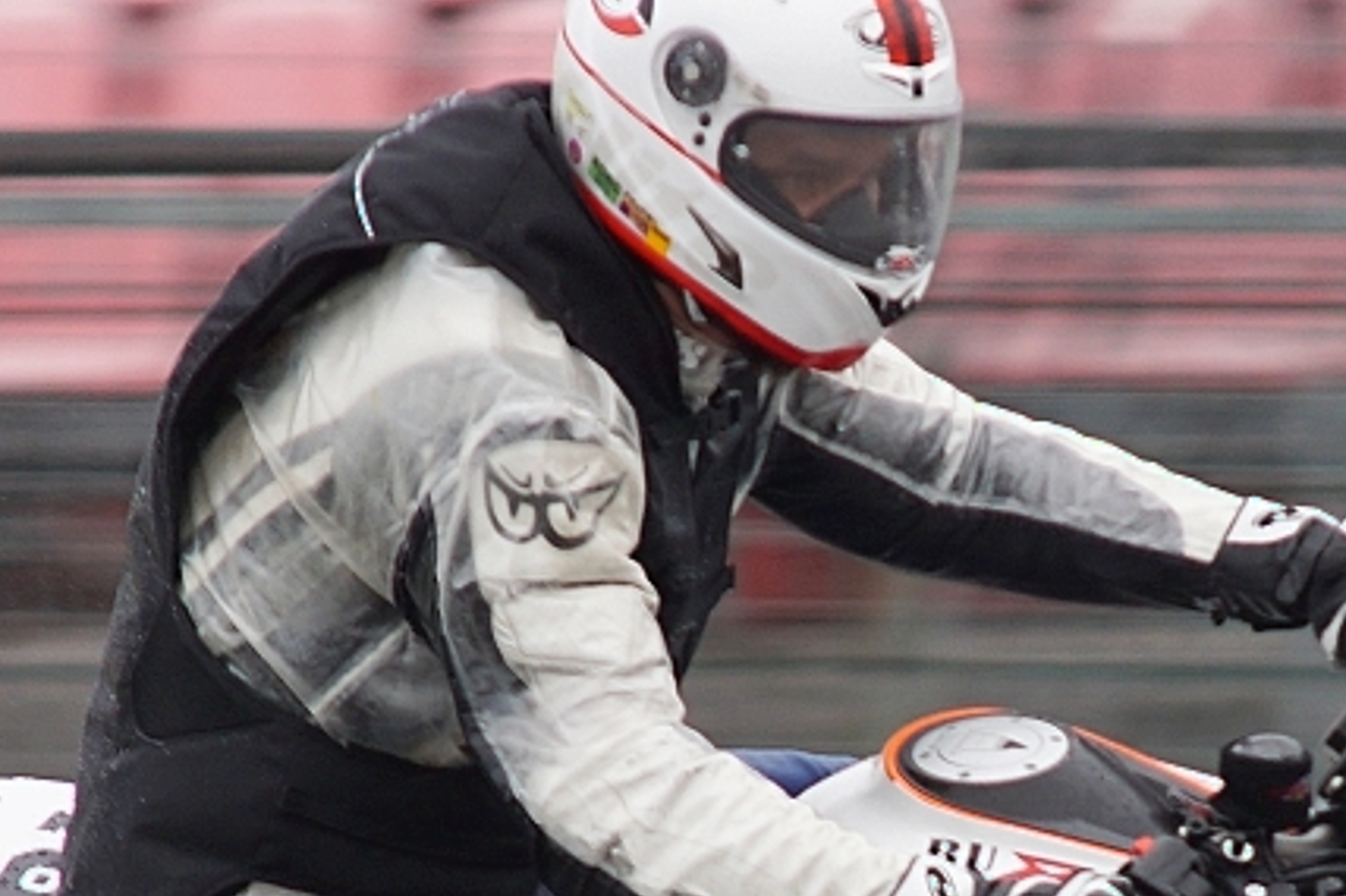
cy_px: 1008
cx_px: 1126
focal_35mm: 897
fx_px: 33523
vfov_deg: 1.5
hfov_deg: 2.3
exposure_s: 1/320
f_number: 4
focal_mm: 200
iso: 100
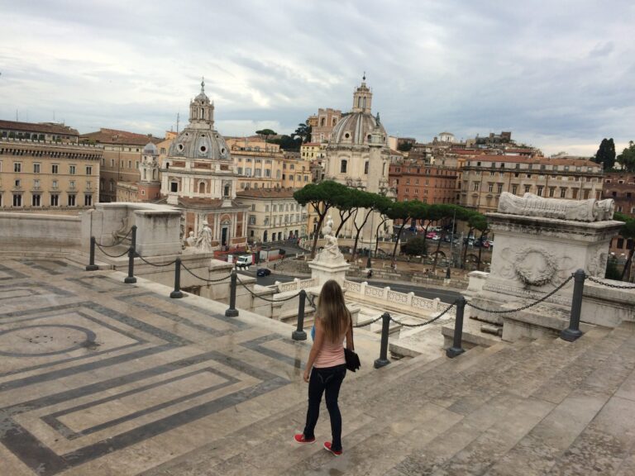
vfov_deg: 48.2
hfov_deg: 61.7
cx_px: 318
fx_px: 532
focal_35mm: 29
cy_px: 238
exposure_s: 1/1786
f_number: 2.2
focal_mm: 4.15
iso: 32
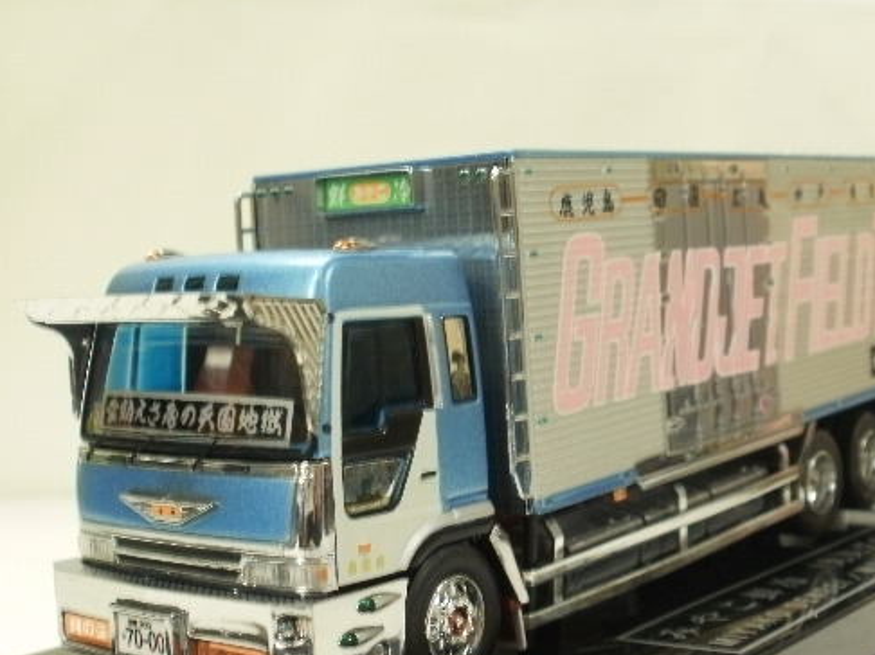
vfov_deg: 25.1
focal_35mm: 58
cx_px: 515
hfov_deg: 33.2
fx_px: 1465
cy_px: 428
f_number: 4
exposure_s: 1/8
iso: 125
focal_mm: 7.7
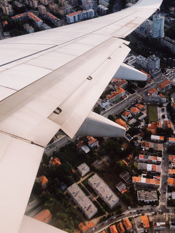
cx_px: 123
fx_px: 303
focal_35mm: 45
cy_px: 60
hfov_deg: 31.8
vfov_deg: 40.9
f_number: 1.8
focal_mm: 3.99
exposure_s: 1/941
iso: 20
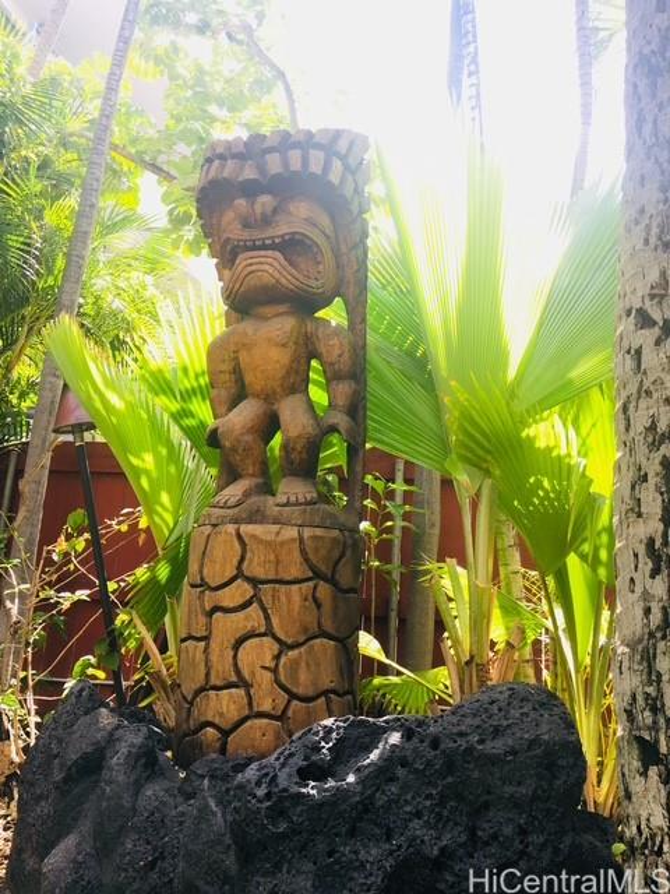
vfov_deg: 61.7
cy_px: 447
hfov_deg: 48.2
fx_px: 748
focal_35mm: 29
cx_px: 335
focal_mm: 4.15
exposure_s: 1/141
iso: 25
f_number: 2.2
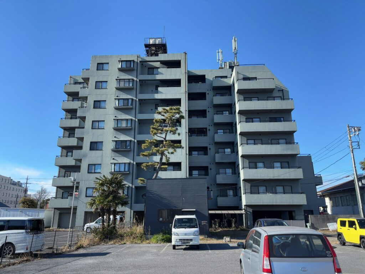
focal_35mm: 26
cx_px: 182
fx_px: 274
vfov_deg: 53.1
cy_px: 137
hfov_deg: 67.3
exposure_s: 1/1522
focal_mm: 5.96
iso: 50
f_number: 1.6
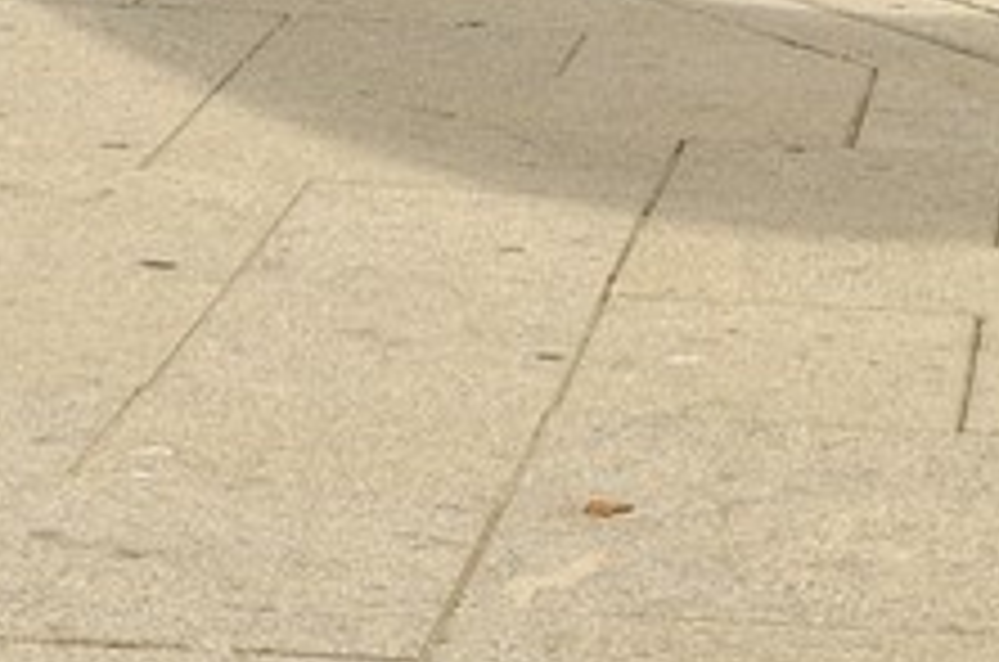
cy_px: -1635
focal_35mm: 231
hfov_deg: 8.9
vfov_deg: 5.4
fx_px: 6396
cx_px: 950
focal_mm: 32
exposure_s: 1/160
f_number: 16
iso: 200
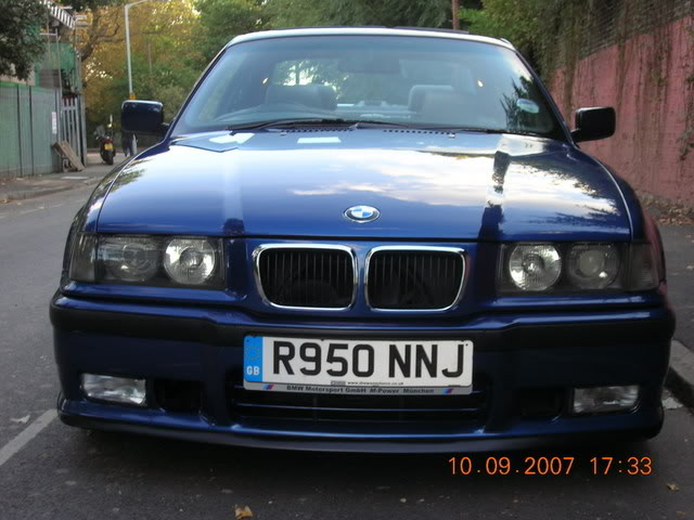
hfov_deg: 35.5
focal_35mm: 54
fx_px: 1083
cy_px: 260
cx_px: 347
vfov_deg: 27.0
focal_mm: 9
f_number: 3.4
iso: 50
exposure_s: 1/24.2
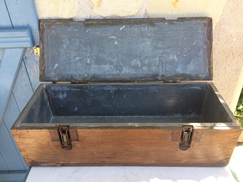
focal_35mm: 29
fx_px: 204
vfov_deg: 48.2
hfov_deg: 61.7
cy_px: 91
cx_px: 122
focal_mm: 4.15
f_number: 2.2
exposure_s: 1/206
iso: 32
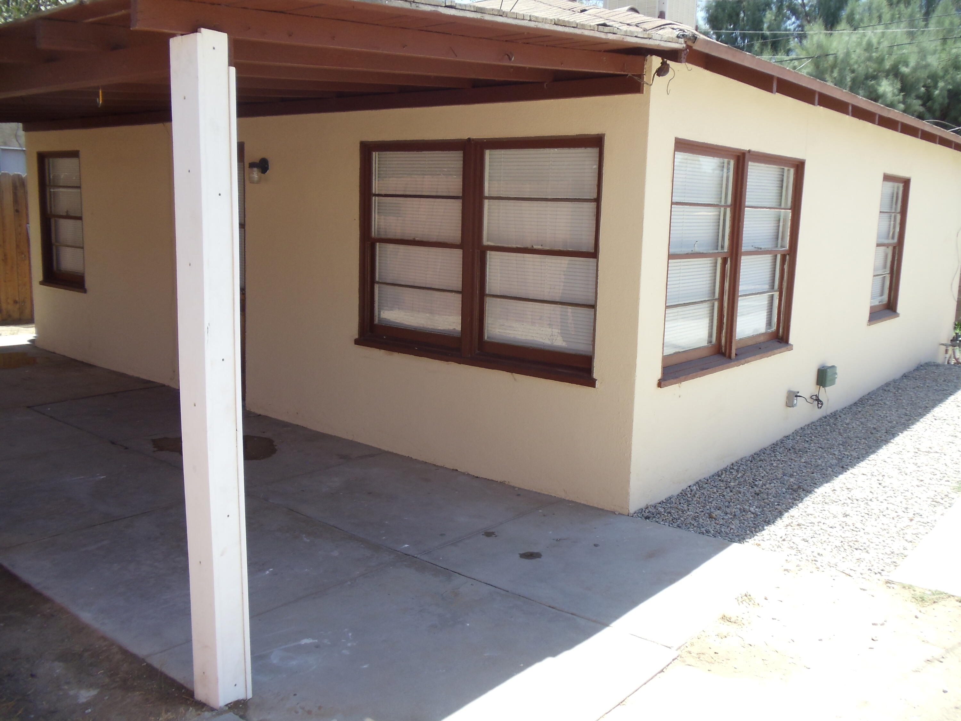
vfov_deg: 32.9
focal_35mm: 44
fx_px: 1222
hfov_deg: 42.9
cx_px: 480
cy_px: 360
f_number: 3.5
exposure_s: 1/400
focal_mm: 6
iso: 100
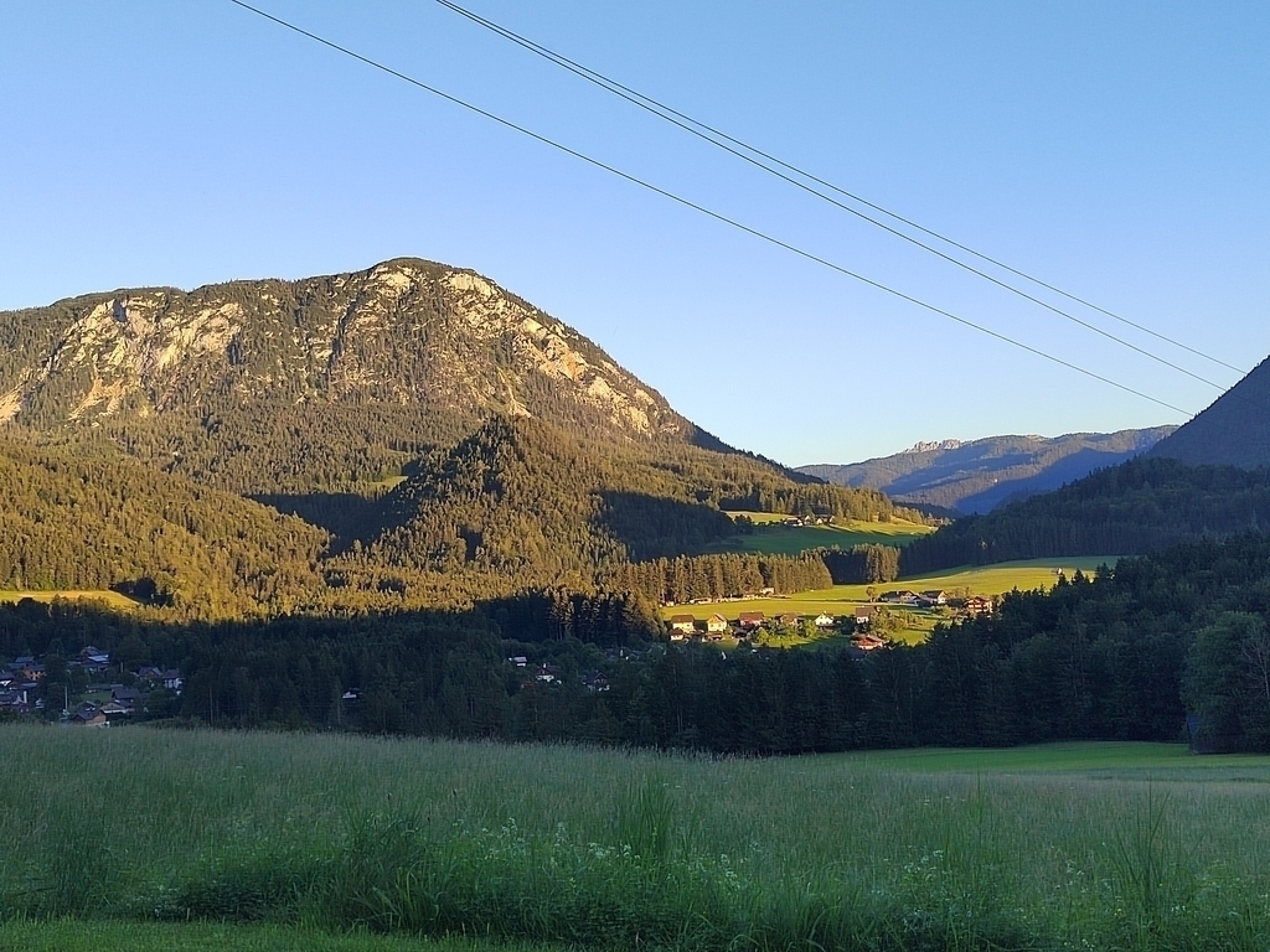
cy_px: 476
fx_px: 1578
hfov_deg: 43.9
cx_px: 635
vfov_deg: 33.6
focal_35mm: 43
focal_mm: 5.52
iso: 466
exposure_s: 1/681
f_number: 1.9
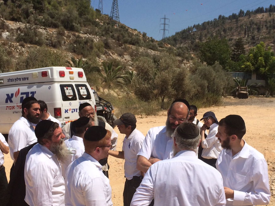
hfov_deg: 39.6
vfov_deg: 30.2
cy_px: 117
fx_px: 381
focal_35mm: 48
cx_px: 155
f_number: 2.2
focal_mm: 4.12
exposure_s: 1/4566
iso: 40
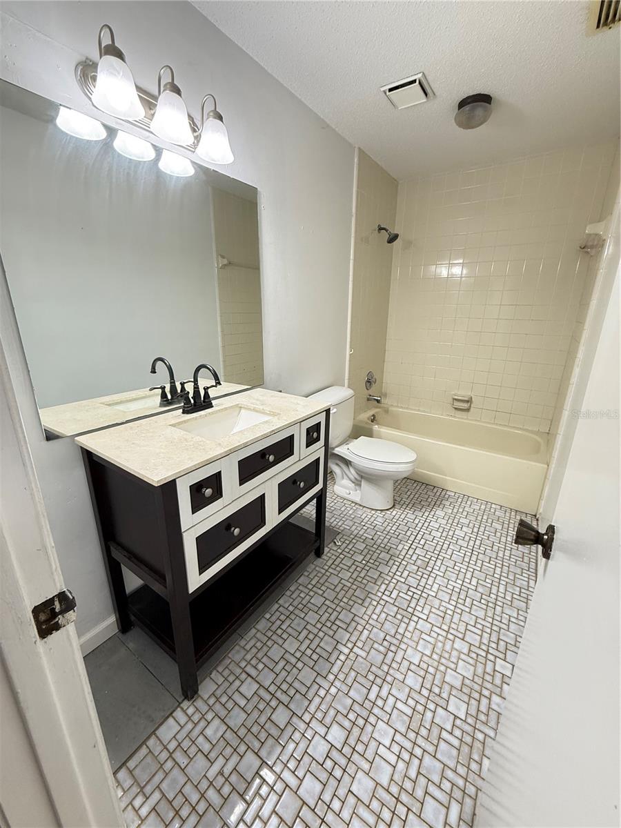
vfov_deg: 102.1
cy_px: 414
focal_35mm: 14
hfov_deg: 85.7
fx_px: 335
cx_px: 310
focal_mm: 2.22
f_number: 2.2
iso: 200
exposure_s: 1/60
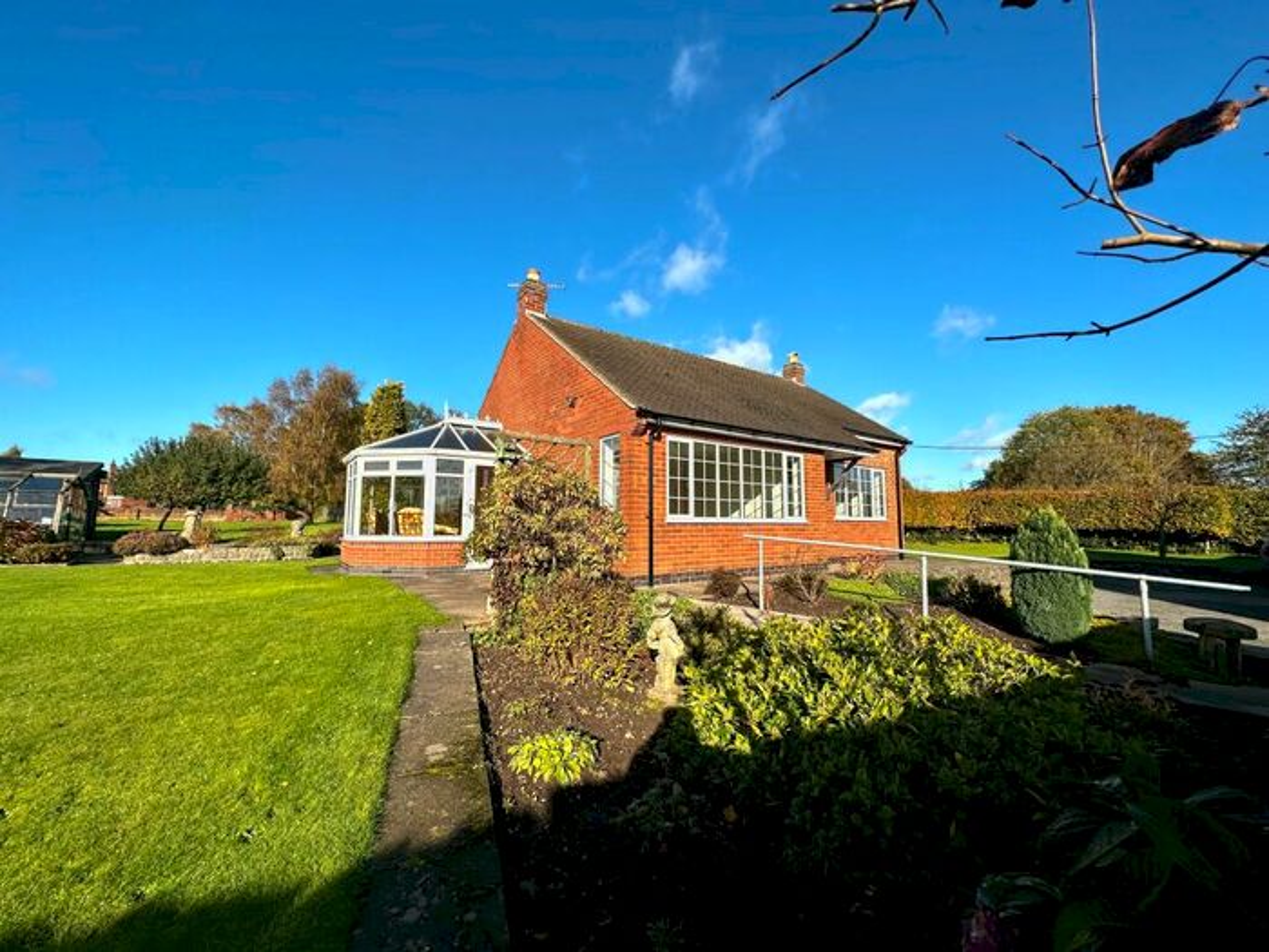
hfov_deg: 102.1
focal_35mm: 14
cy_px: 476
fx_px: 513
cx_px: 634
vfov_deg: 85.7
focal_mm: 2.22
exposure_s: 1/2257
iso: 50
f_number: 2.2
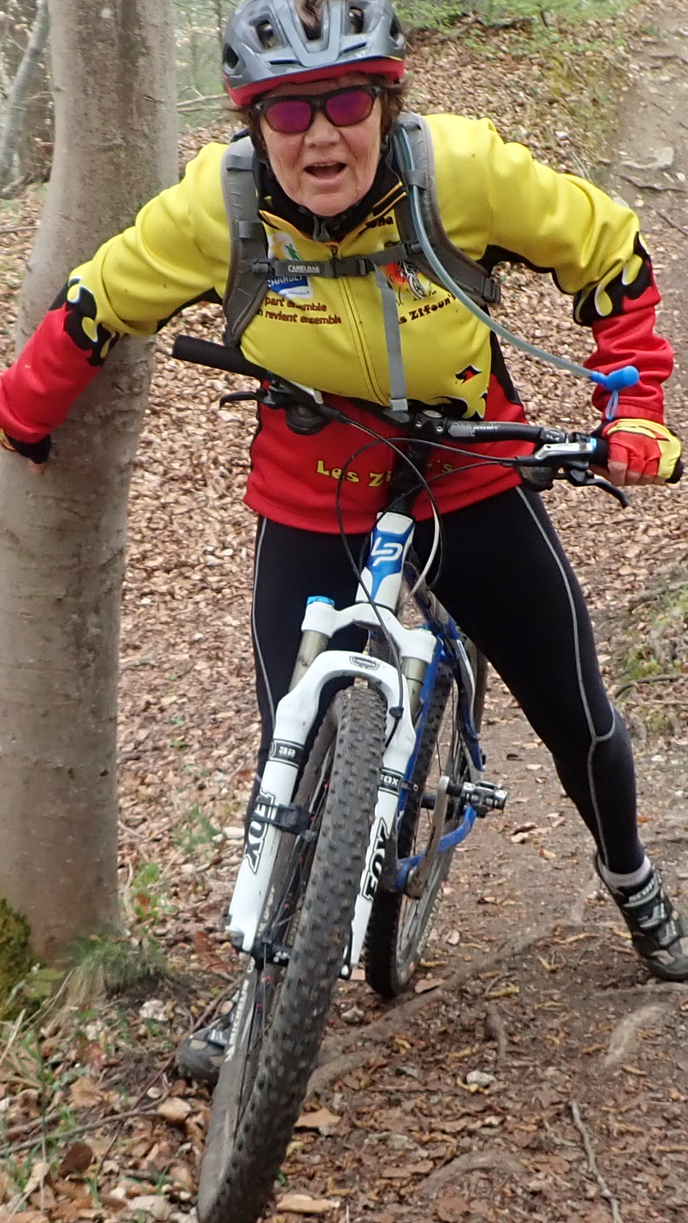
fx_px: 2043
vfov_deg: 33.3
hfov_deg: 19.0
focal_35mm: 63
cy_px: 559
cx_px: 201
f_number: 2.8
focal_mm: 4.5
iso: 100
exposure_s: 1/200
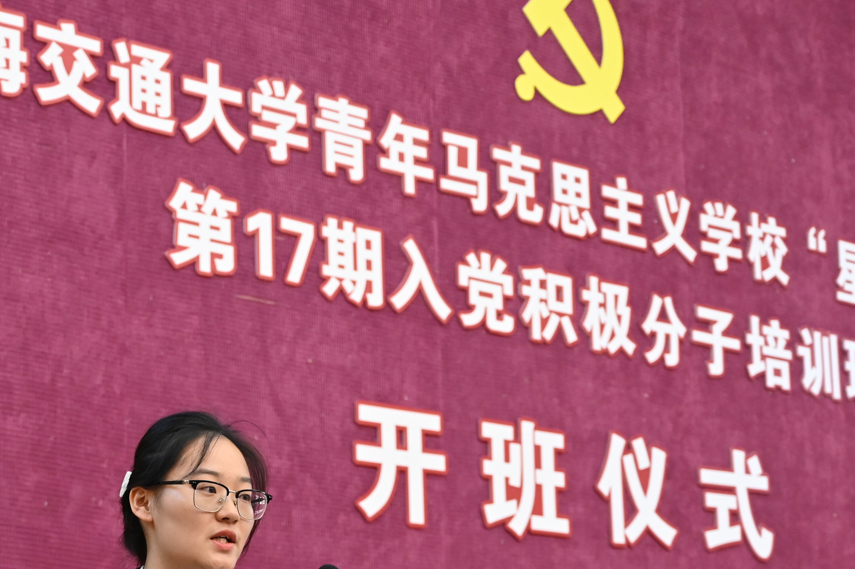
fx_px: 2136
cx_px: 308
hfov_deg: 22.6
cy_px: 501
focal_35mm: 90
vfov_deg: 15.0
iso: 3200
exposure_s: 1/80
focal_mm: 49
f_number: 4
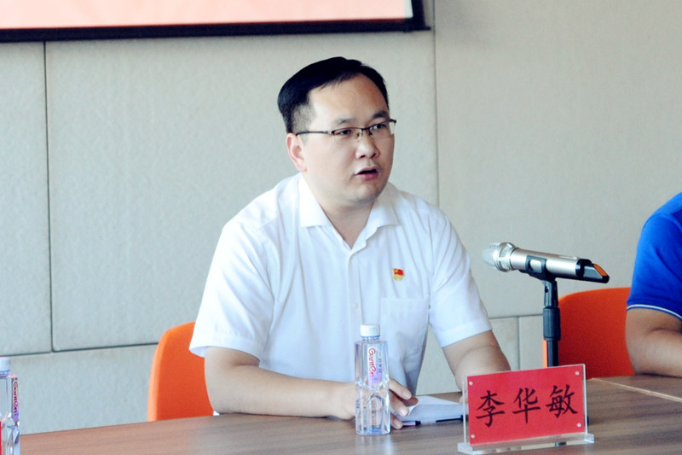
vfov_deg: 20.6
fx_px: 1250
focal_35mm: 66
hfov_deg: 30.5
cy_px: 228
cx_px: 341
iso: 3200
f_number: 5
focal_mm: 66
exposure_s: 1/160
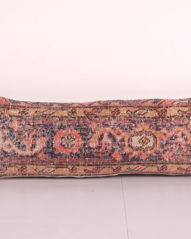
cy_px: 120
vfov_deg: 24.1
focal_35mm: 79
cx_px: 119
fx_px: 558
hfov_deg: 19.4
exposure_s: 1/160
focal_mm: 37.4
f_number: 11
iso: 80
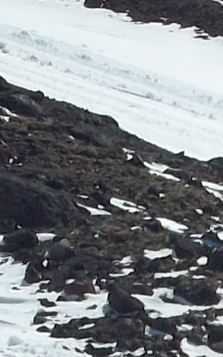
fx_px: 2741
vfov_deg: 7.0
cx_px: 717
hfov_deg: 4.4
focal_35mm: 282
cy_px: 848
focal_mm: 6.3
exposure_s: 1/1401
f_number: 4.5
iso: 80
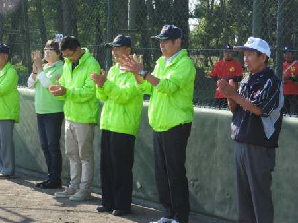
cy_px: 123
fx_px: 973
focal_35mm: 113
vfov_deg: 13.1
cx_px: 113
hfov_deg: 17.4
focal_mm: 15.2
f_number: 4.5
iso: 100
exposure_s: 1/250
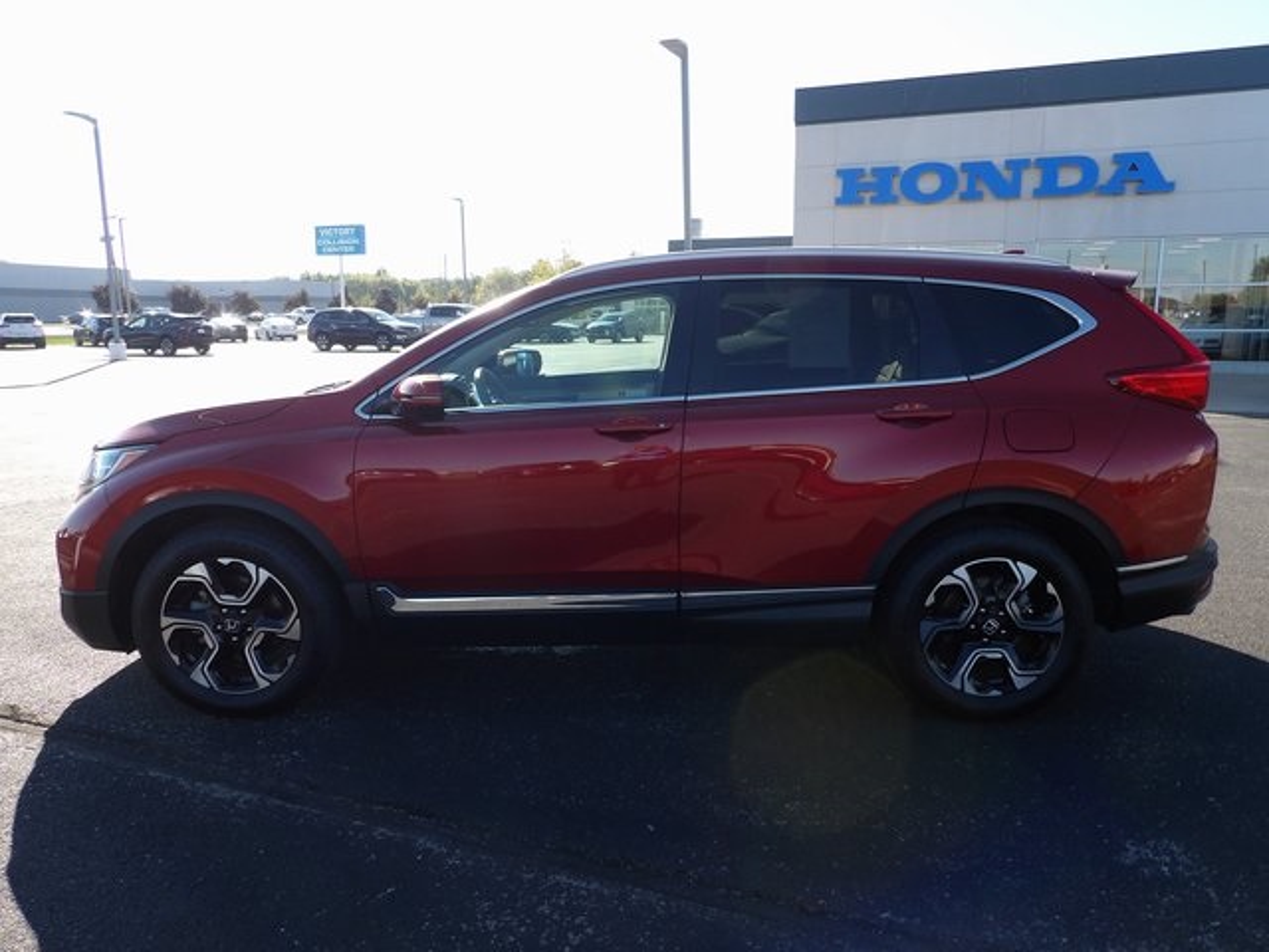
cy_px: 476
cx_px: 634
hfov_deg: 71.6
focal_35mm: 24
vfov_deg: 56.8
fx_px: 880
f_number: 3.2
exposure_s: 1/368
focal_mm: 4.3
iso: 100
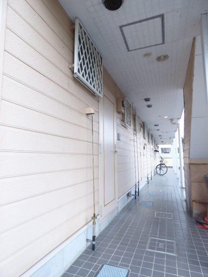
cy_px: 138
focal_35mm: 20
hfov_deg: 66.0
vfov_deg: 81.7
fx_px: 160
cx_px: 104
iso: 100
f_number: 2.8
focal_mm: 3.58
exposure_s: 1/80
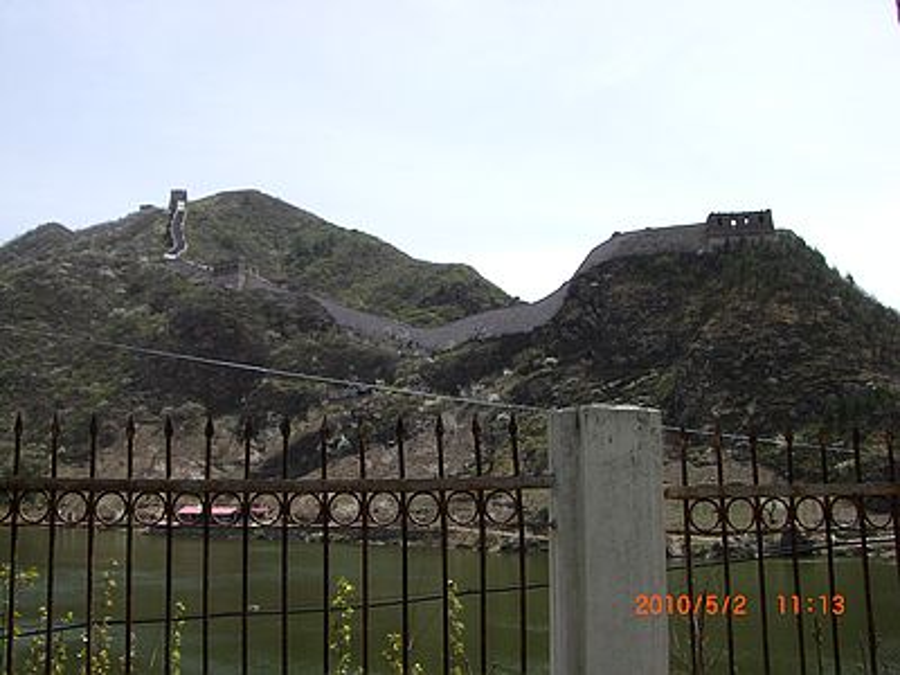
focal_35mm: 38
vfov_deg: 37.7
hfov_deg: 49.0
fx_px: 988
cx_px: 450
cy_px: 338
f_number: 4.3
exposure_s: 1/500
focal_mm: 6.2
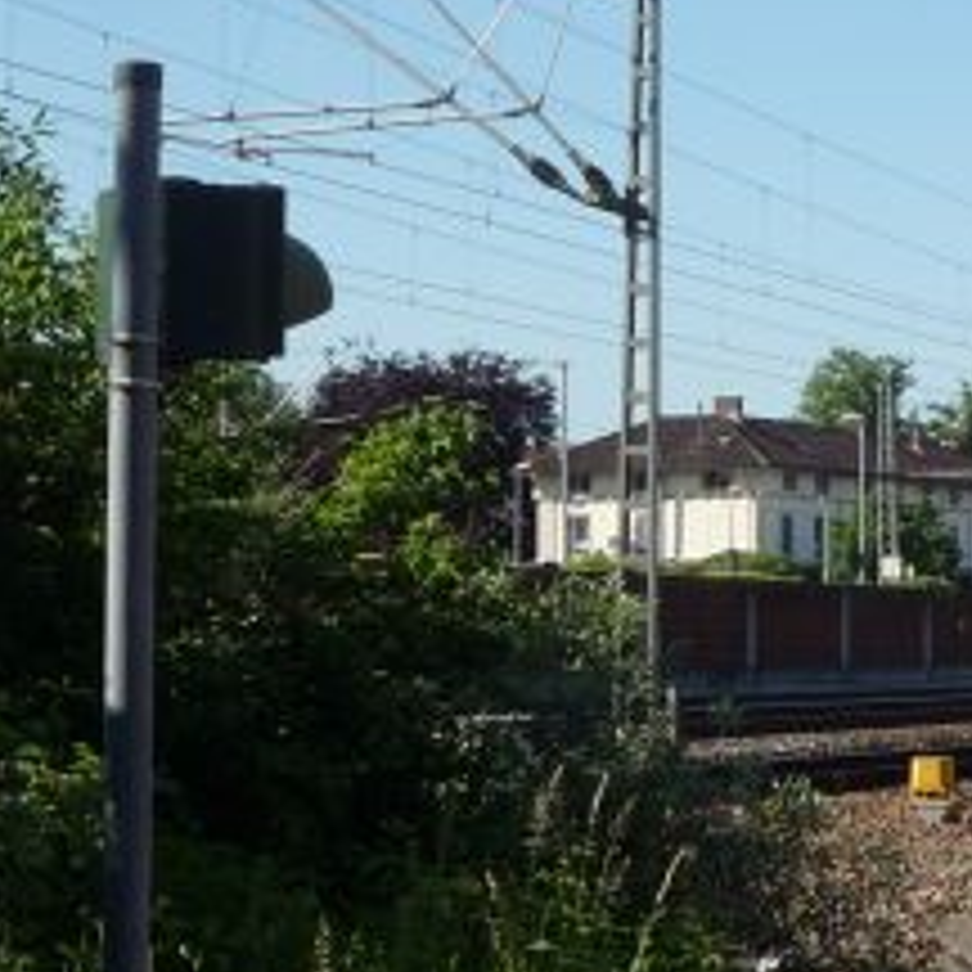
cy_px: 544
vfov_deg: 14.3
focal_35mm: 122
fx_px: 3876
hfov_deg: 14.1
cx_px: 999
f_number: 5
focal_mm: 6.3
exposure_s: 1/400
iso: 100
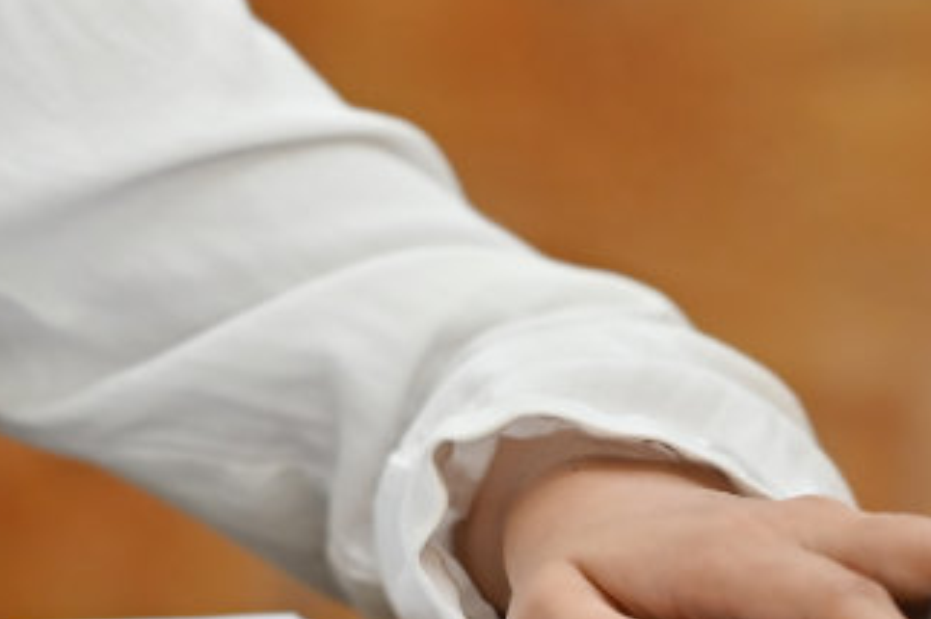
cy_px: -317
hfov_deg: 4.8
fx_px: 10928
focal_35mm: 423
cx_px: -570
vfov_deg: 3.2
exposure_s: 1/320
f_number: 2.8
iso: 400
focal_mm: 85
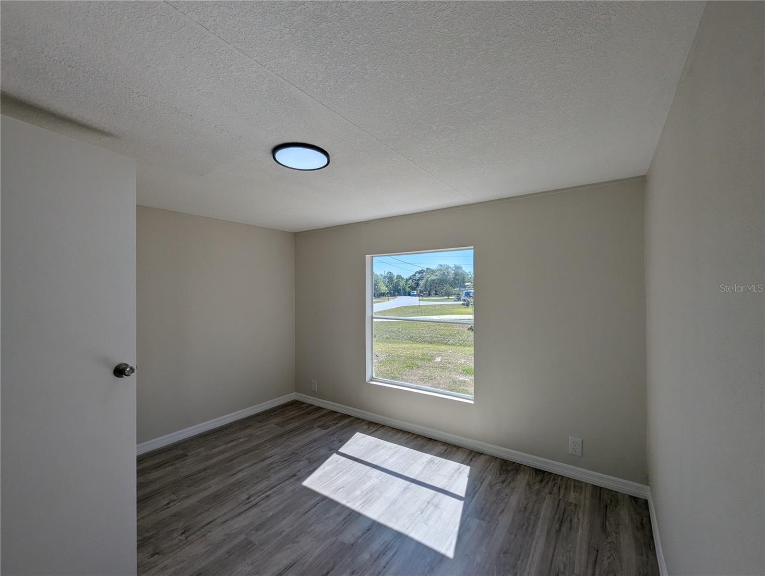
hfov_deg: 106.1
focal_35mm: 13
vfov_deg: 90.1
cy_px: 288
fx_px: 288
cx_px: 382
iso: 47
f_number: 2.2
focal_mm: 1.95
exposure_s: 1/1451
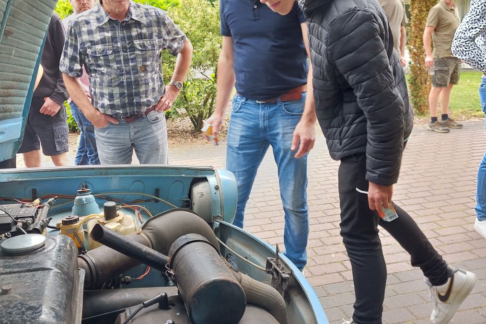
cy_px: 152
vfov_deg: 37.8
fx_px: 472
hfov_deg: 54.4
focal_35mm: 35
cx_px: 243
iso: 25
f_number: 1.8
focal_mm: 5.23
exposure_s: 1/60
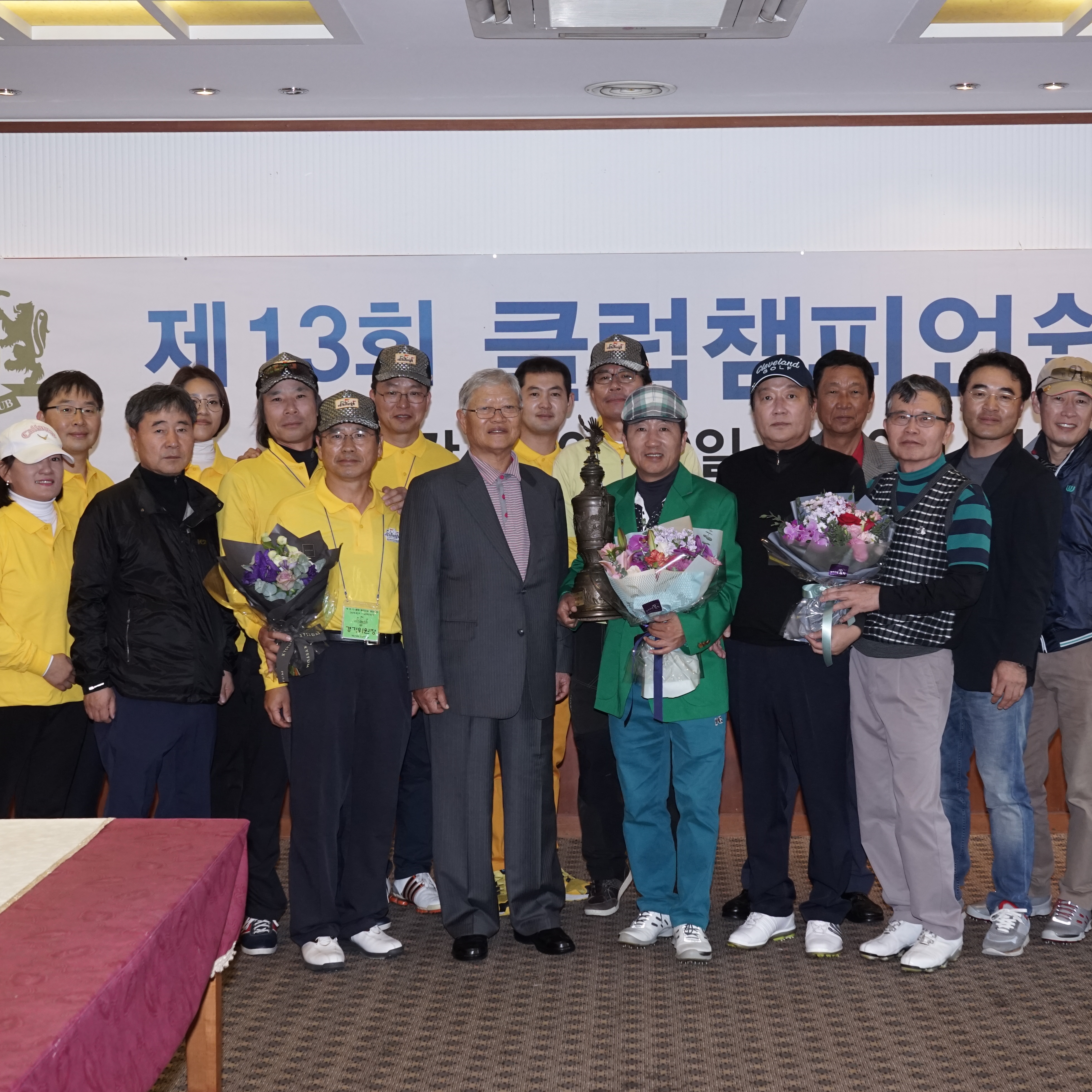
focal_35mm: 52
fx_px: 1856
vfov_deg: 32.8
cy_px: 551
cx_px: 616
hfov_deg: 32.7
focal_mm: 40
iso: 1600
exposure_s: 1/60
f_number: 8
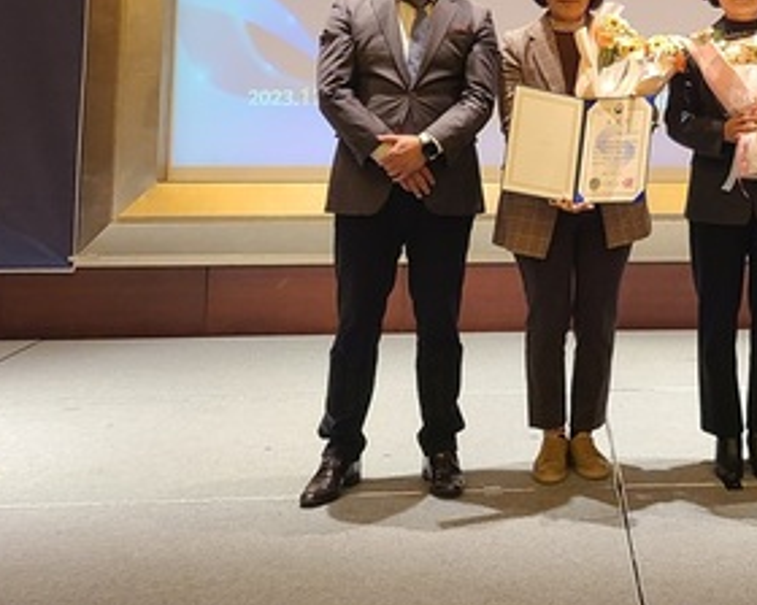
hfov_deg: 30.8
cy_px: -3
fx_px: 1299
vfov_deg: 25.0
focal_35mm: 58
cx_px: 698
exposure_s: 1/60
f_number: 1.8
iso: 160
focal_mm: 5.4
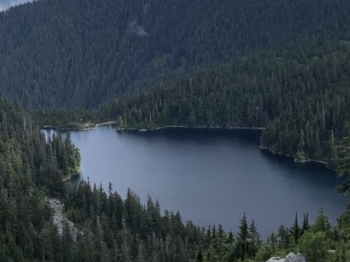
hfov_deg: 28.4
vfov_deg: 21.1
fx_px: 687
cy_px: 22
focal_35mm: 68
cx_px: 225
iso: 20
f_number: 1.8
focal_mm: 3.99
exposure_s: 1/1779
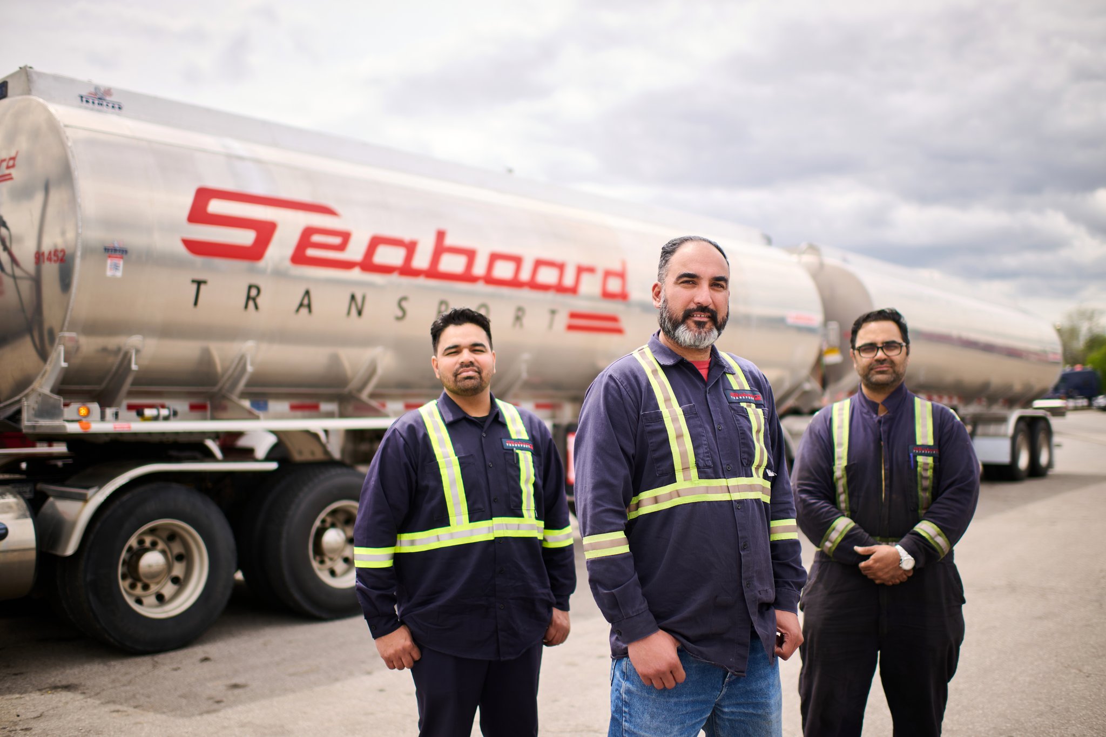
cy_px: 368
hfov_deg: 54.4
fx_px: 1075
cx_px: 553
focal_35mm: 35
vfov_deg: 37.8
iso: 64
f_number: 1.4
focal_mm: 35
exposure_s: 1/2000
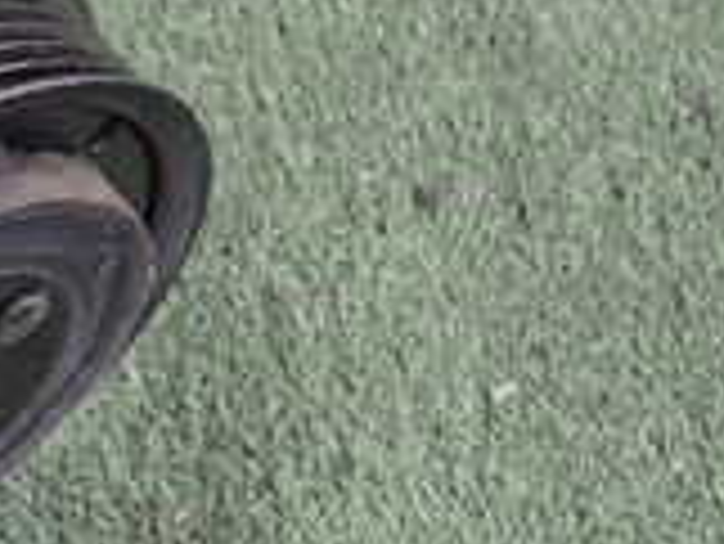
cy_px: -162
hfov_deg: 15.4
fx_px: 2344
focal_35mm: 112
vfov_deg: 12.8
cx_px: -531
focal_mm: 5.4
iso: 200
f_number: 2.3
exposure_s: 1/60
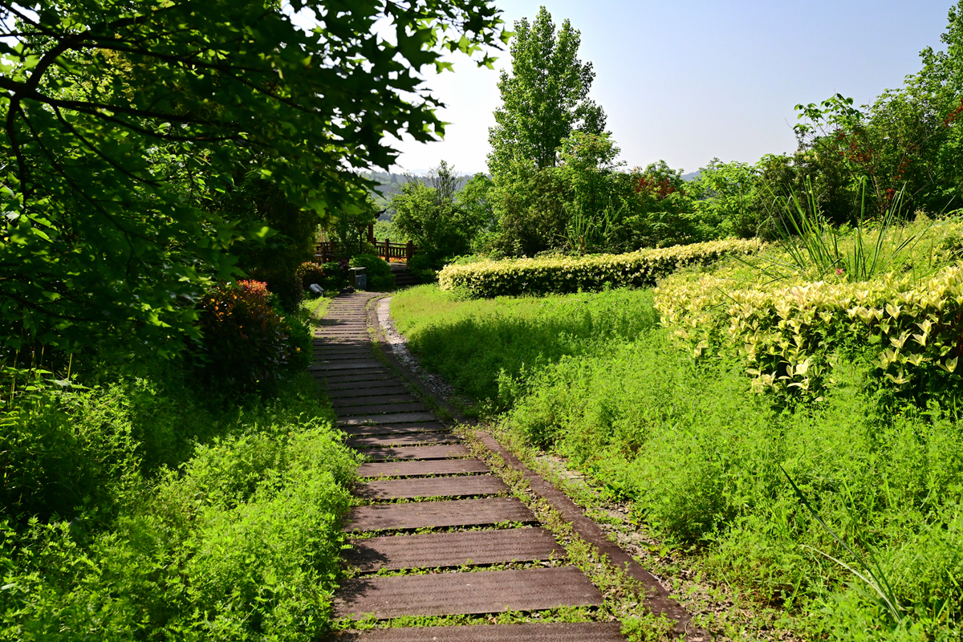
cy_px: 321
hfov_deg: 55.8
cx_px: 482
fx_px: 909
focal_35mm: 34
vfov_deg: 38.9
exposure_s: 1/3200
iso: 3200
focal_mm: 34
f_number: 8
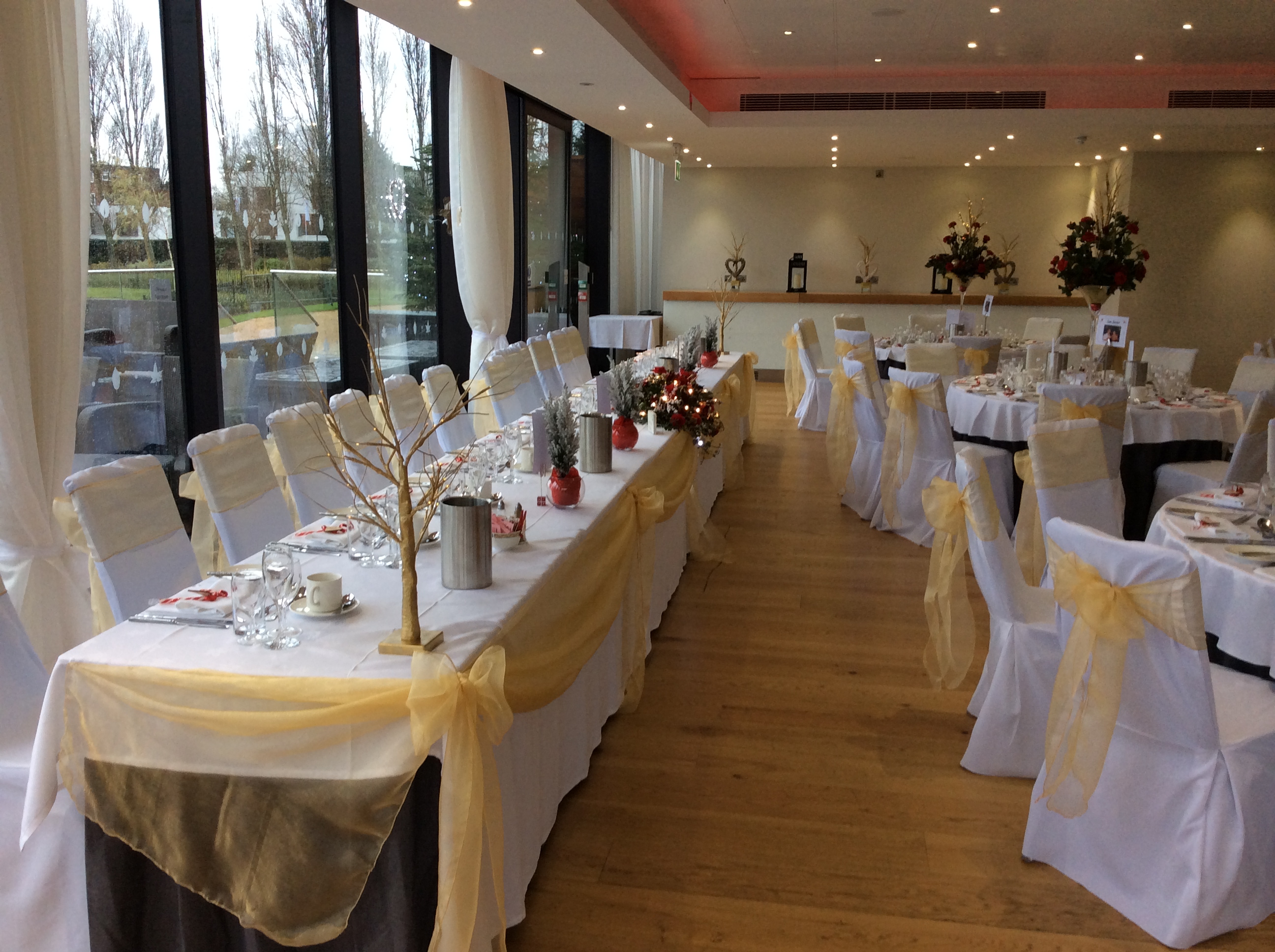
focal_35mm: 33
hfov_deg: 55.4
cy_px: 476
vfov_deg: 42.8
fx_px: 1214
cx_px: 638
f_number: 2.4
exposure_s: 1/24
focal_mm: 3.3
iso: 50
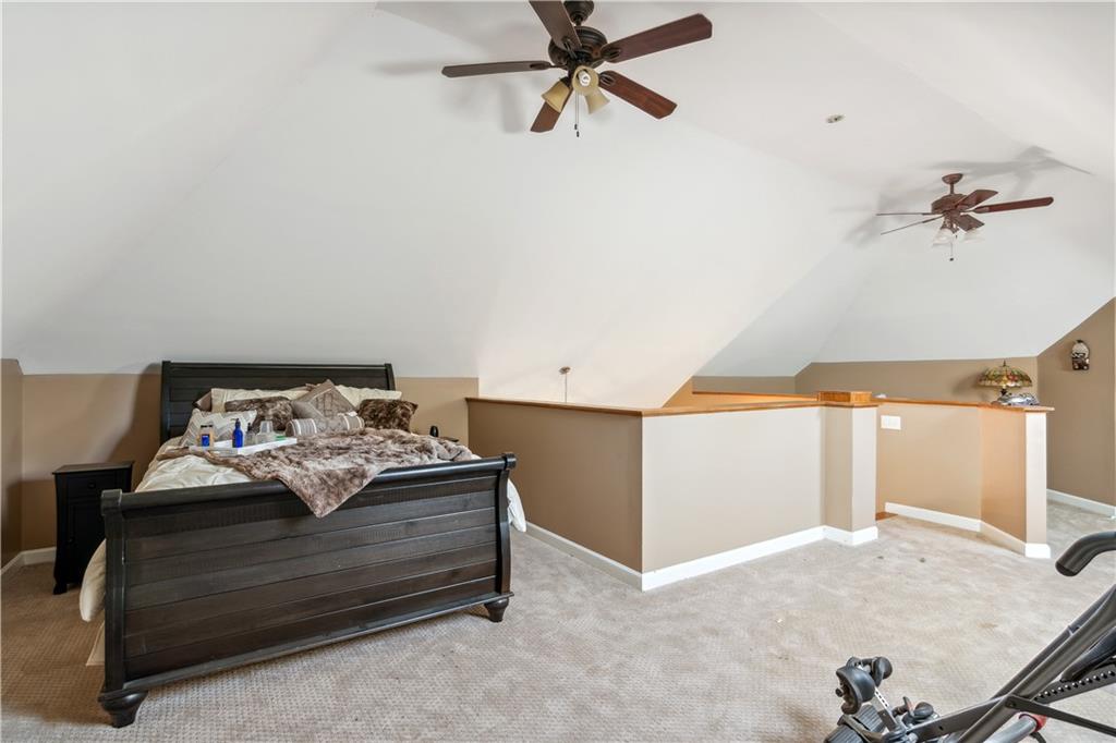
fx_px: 511
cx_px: 558
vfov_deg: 72.0
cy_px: 372
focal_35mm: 16
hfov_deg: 95.0
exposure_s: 1/5
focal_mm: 11
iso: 400
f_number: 8
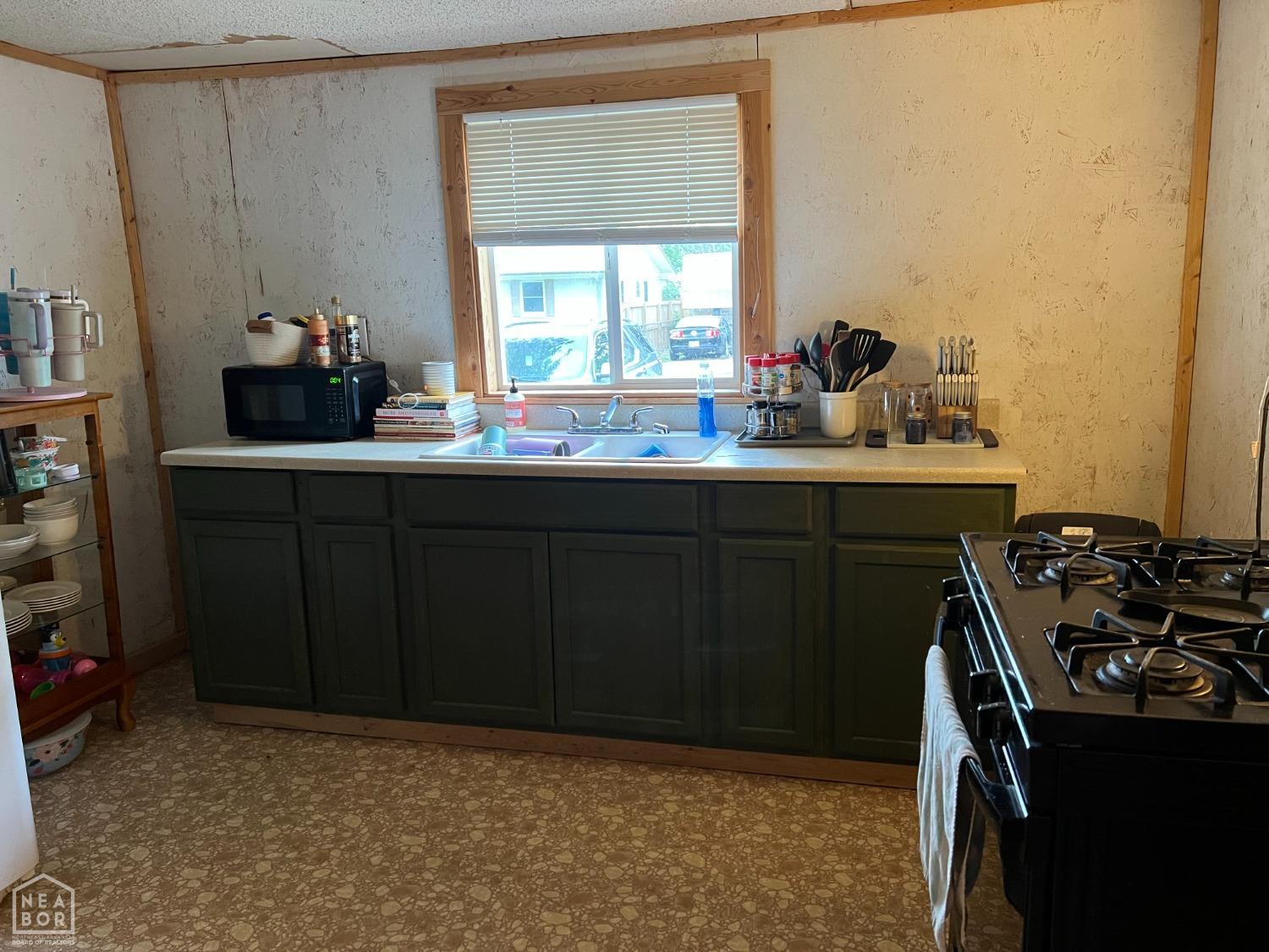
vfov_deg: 53.1
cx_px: 634
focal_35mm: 26
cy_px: 476
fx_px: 953
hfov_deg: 67.3
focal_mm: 5.7
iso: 400
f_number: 1.5
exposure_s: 1/40
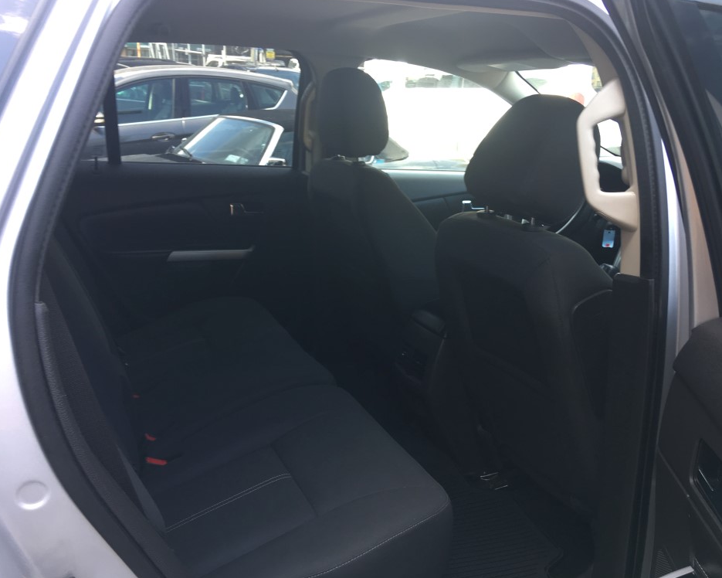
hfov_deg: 57.1
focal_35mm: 31
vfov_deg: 47.1
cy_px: 290
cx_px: 390
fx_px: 662
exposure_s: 1/60
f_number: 2.2
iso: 25
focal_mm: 4.15
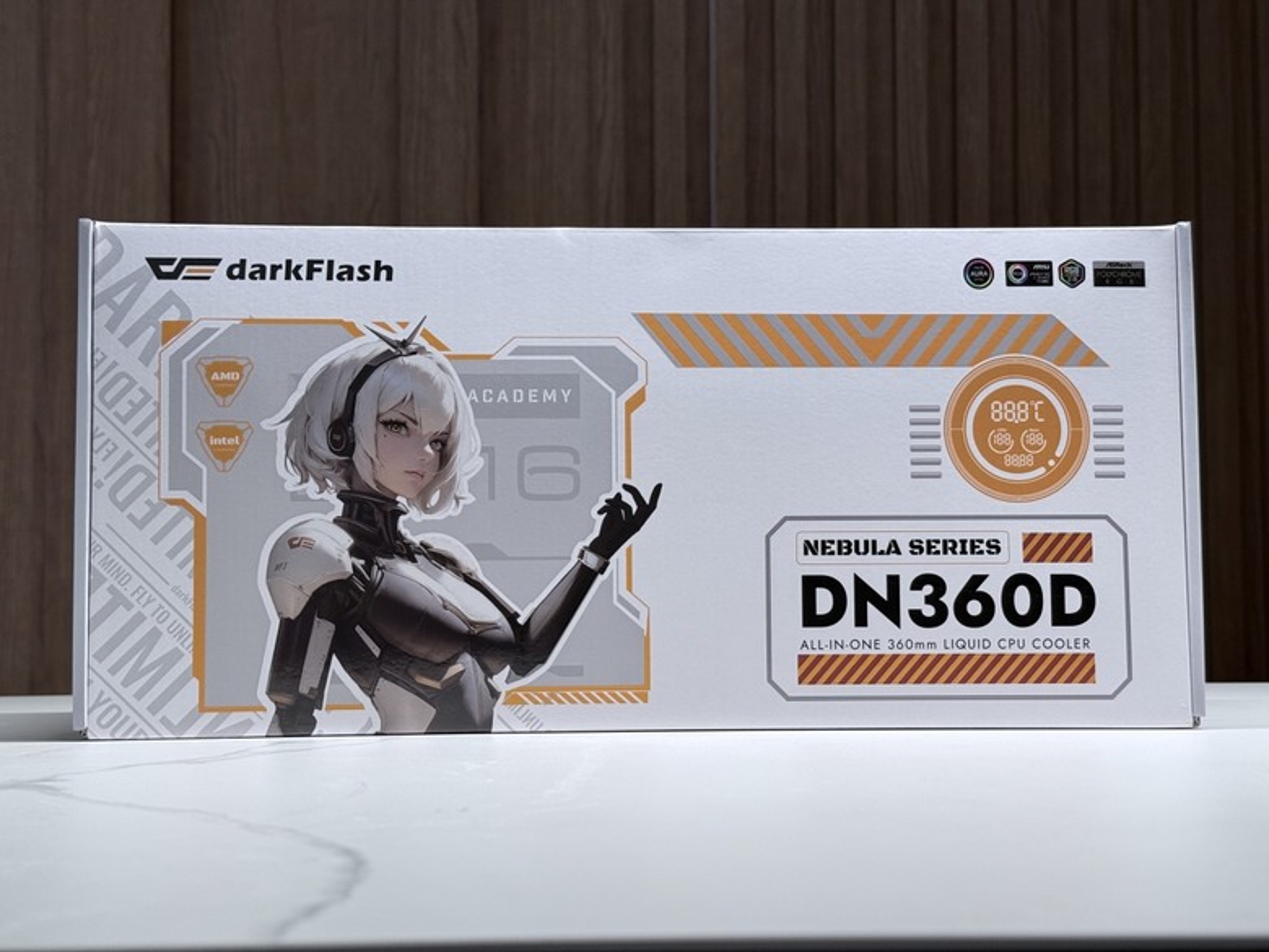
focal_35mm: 48
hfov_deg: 39.7
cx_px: 634
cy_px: 476
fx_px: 1760
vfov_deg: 30.3
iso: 80
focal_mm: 6.76
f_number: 1.78
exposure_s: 1/60
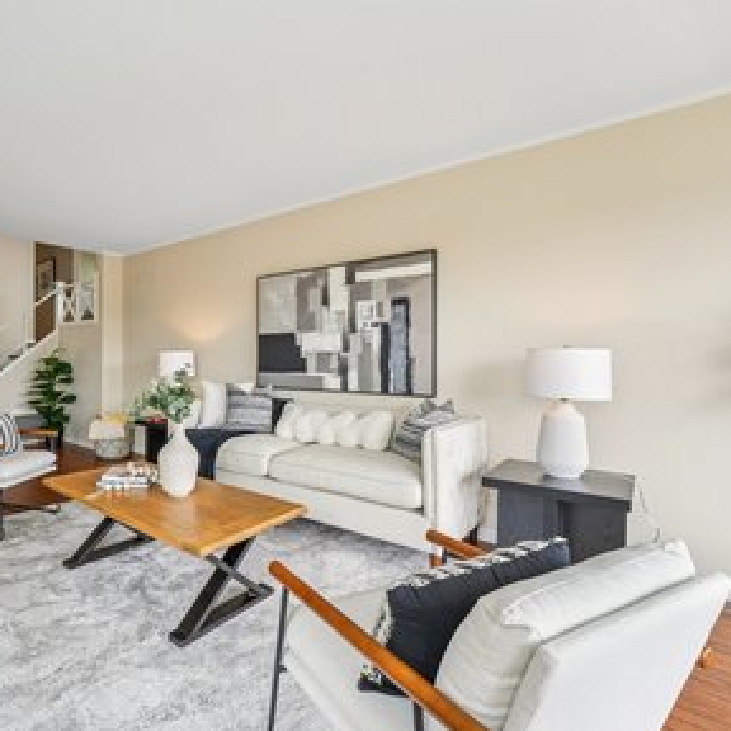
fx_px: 430
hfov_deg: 76.0
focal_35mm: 18
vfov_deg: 80.7
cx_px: 202
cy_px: 366
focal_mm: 14
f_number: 8
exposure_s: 1/80
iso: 640
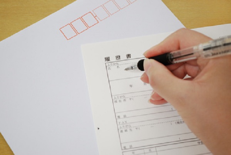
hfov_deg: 24.6
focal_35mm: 82
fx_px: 530
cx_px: 116
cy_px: 78
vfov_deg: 16.6
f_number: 6.3
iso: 100
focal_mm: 55
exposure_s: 1/8
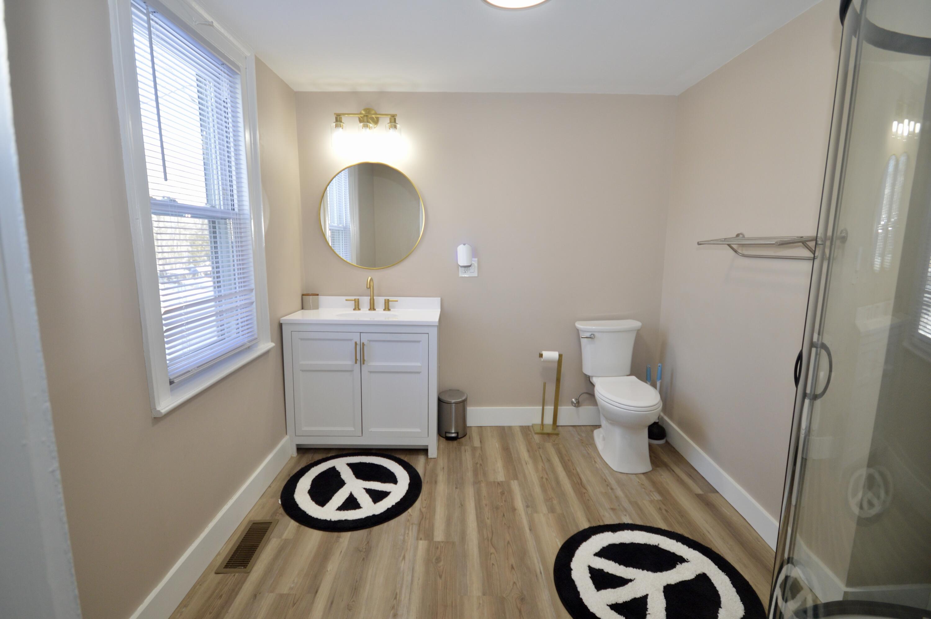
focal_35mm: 17
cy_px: 310
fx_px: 446
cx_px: 466
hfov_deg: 92.5
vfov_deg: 69.5
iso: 400
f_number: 4.5
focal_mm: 11.5
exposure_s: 1/80
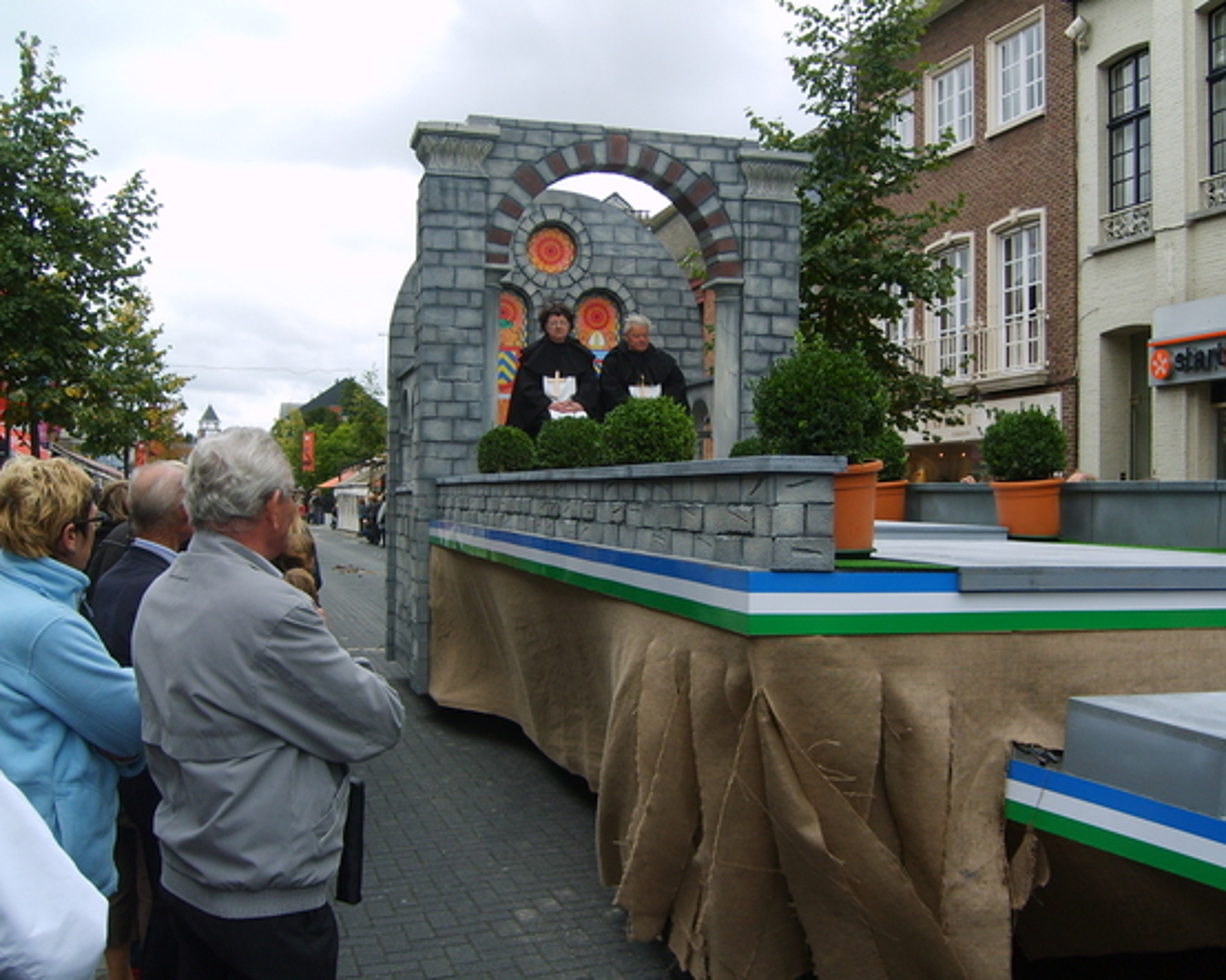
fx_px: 1342
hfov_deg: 49.1
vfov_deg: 40.1
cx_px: 651
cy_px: 493
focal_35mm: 37
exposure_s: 1/350
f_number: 2.8
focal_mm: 5.8
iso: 50
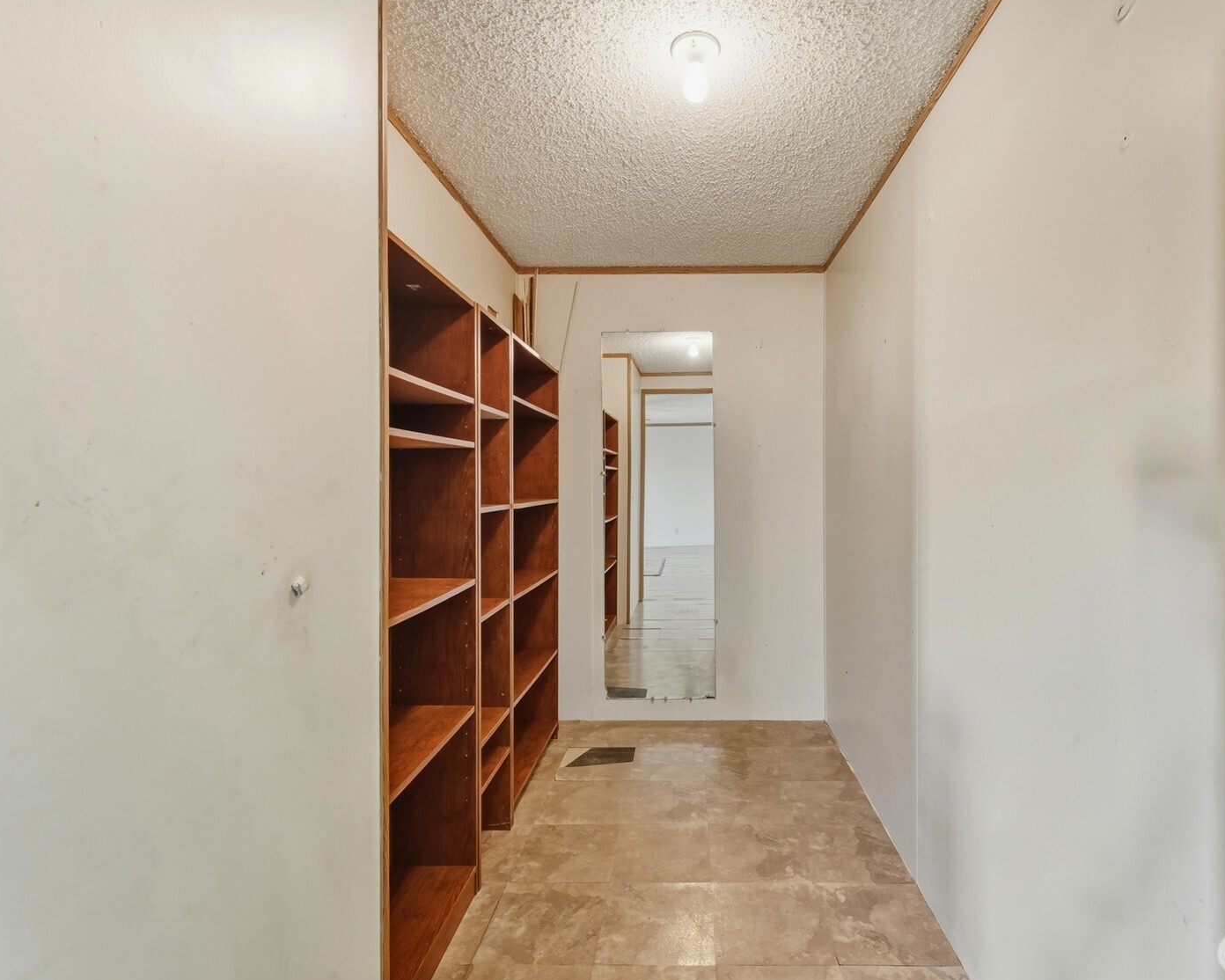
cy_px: 490
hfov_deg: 92.7
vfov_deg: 80.4
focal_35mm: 16
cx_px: 686
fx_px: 580
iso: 400
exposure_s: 1/30
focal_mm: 14
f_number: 9
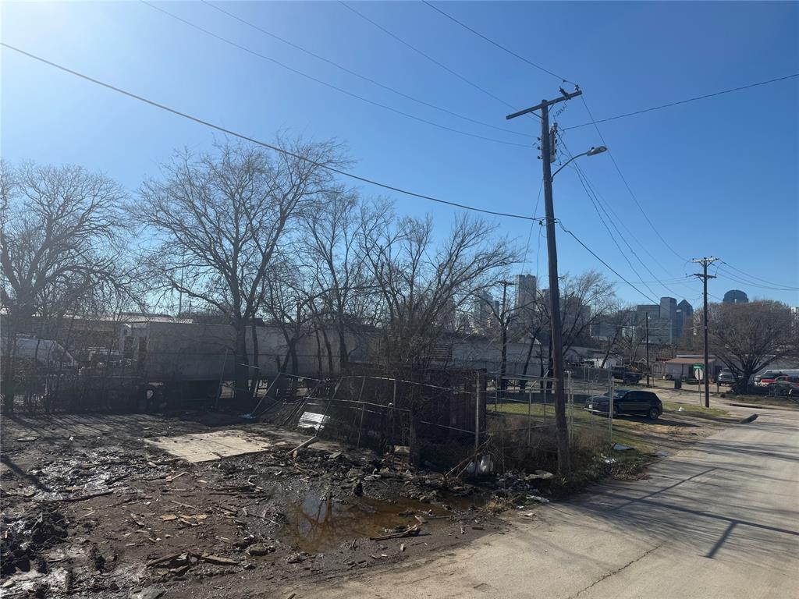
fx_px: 554
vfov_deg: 56.8
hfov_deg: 71.6
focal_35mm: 24
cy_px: 300
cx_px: 400
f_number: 1.78
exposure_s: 1/6711
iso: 80
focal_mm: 6.76
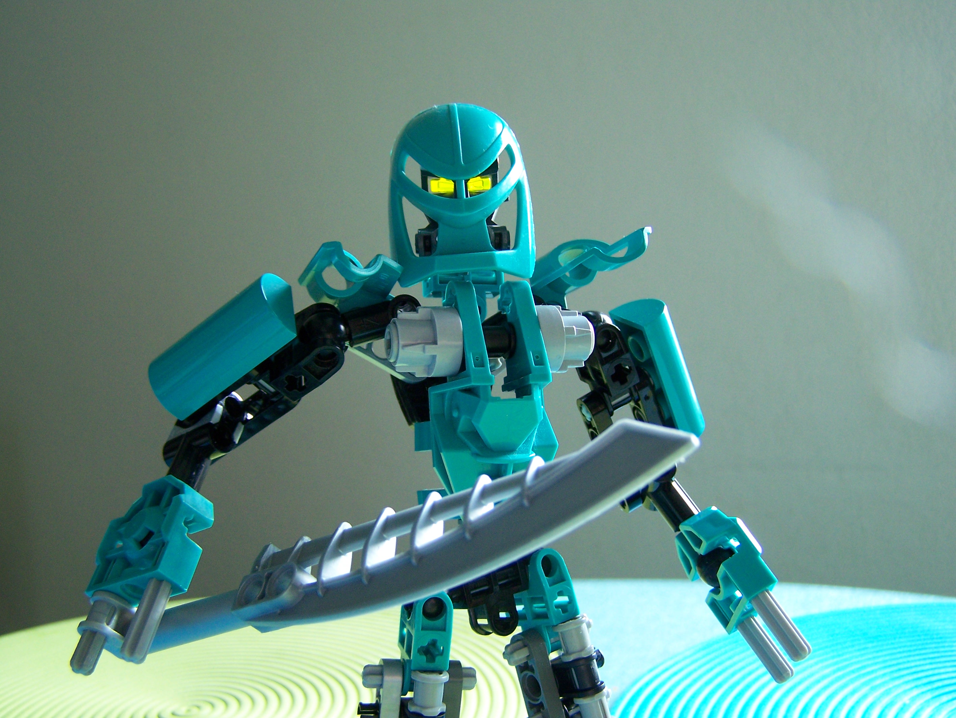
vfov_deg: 37.8
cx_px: 478
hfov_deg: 48.9
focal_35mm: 38
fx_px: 1050
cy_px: 359
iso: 160
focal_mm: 6.3
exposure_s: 1/8
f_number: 2.8
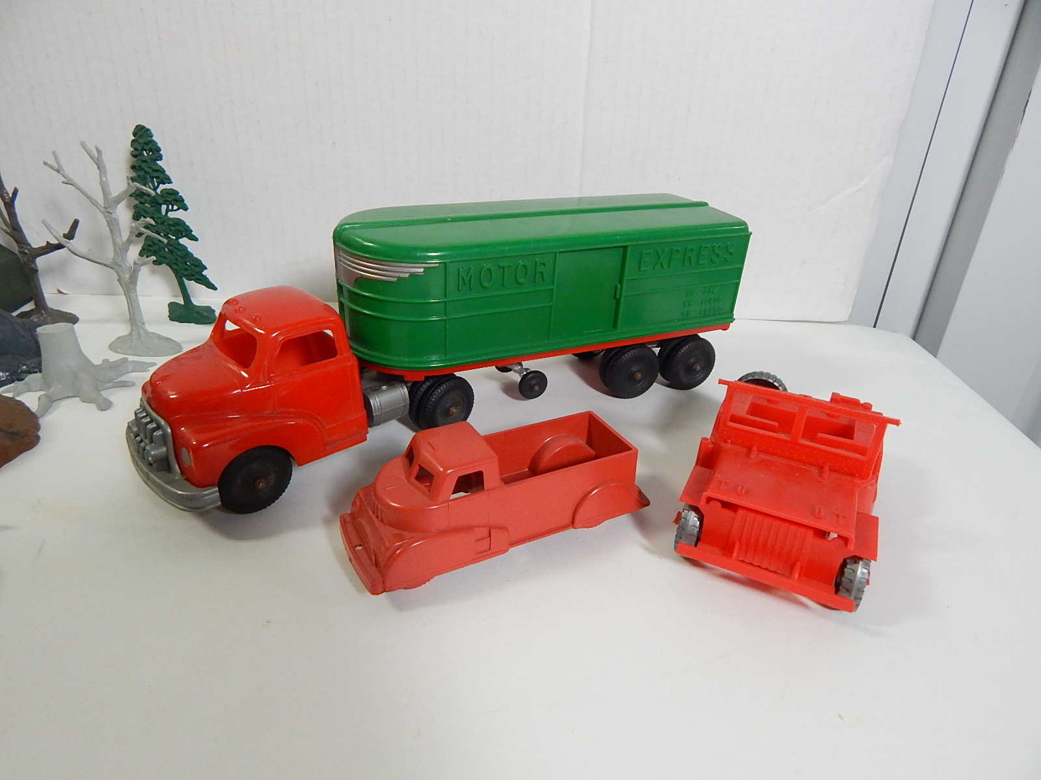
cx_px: 520
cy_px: 390
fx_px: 662
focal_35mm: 22
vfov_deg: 61.1
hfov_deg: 76.4
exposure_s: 1/100
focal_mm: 4
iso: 400
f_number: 3
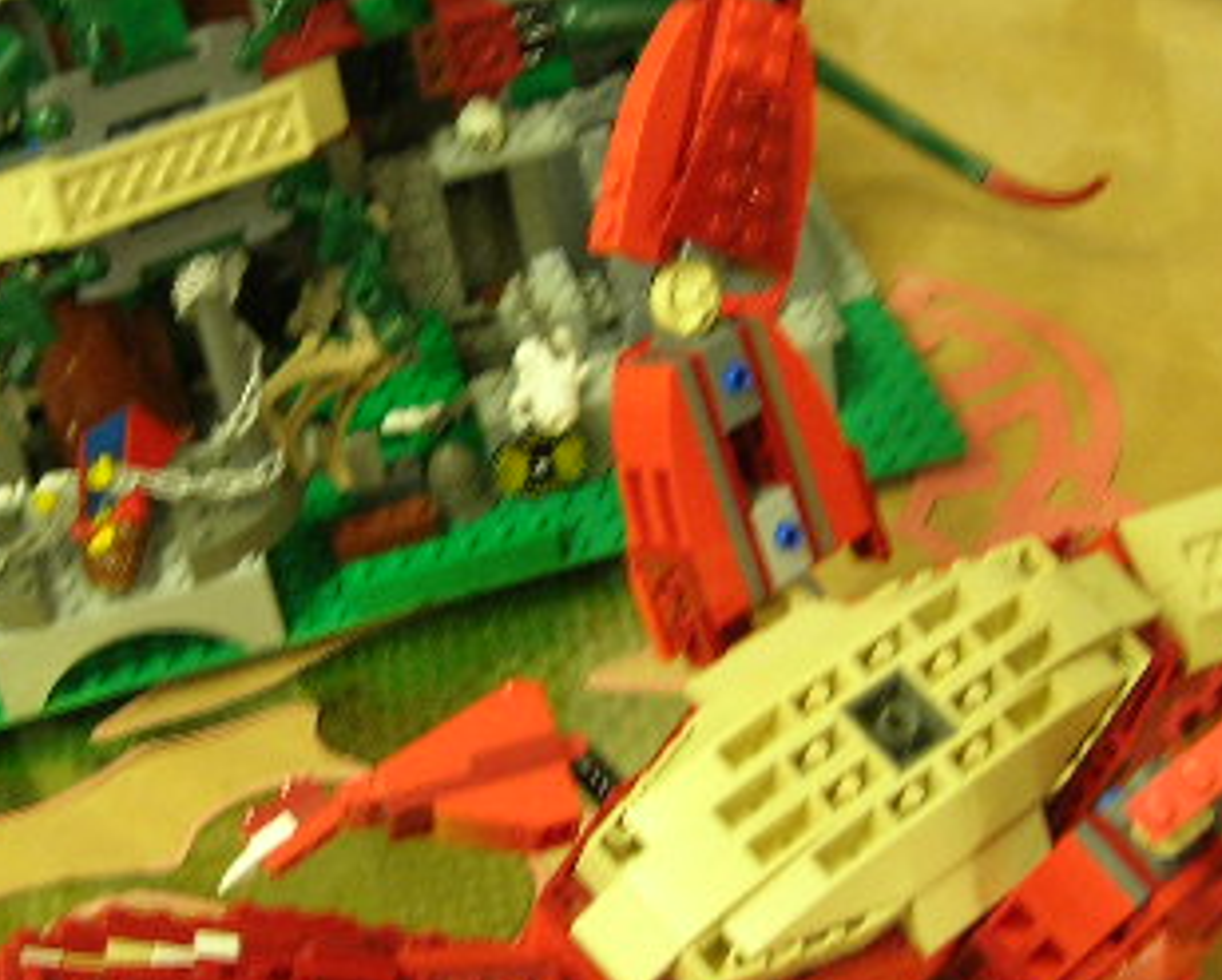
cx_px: 389
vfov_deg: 19.9
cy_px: 595
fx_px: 2787
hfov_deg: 24.6
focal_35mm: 77
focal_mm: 7.8
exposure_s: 1/4
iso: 95
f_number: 2.8
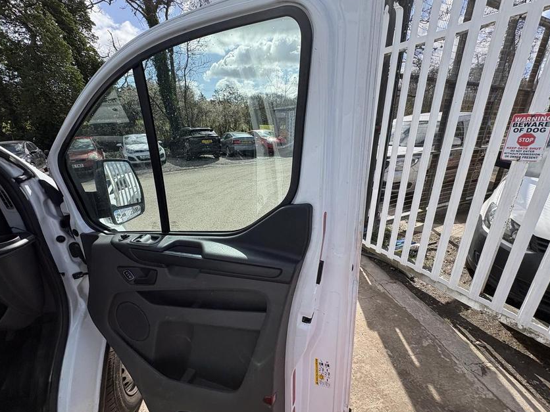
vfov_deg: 81.7
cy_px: 210
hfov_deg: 98.1
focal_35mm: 15
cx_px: 264
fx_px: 238
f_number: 2.2
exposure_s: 1/1323
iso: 50
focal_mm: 2.22
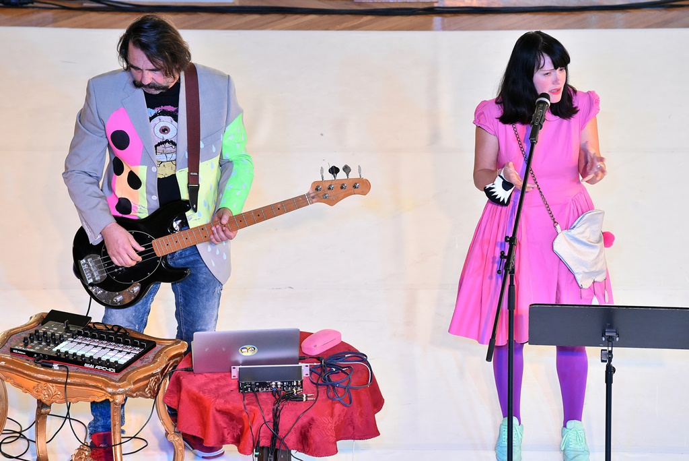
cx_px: 344
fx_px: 3830
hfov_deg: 10.3
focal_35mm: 200
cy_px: 230
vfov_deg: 6.9
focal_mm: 200
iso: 3200
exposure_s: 1/80
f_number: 6.3
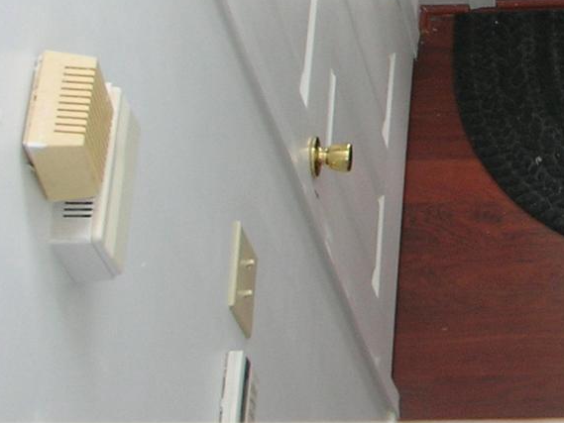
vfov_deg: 11.5
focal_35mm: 126
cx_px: 751
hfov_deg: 14.9
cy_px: -106
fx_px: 2053
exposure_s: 1/30
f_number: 3
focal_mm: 5.8
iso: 50
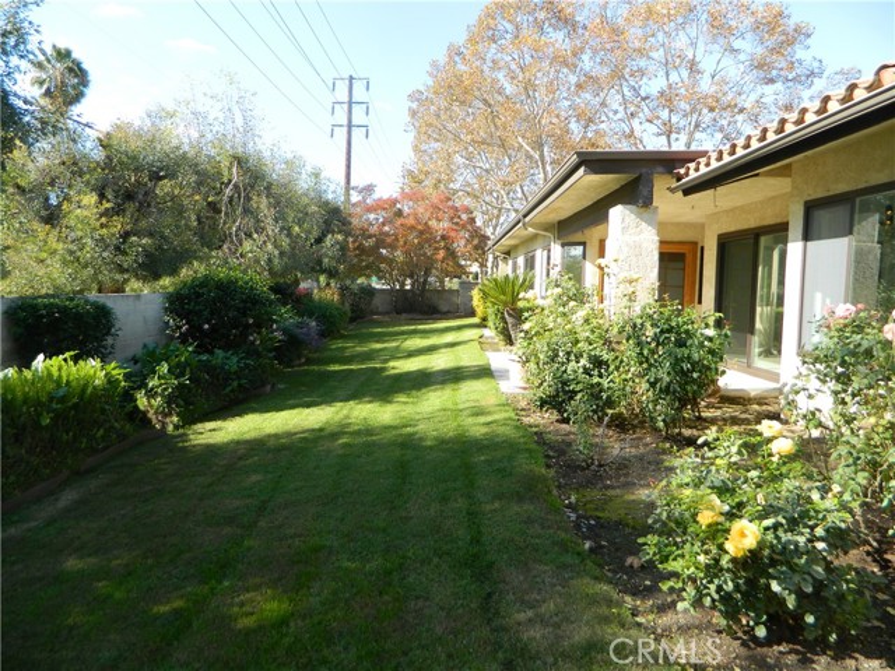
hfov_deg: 69.4
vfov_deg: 54.9
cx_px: 448
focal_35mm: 25
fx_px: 646
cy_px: 336
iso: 80
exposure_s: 1/250
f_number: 3.1
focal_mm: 4.5
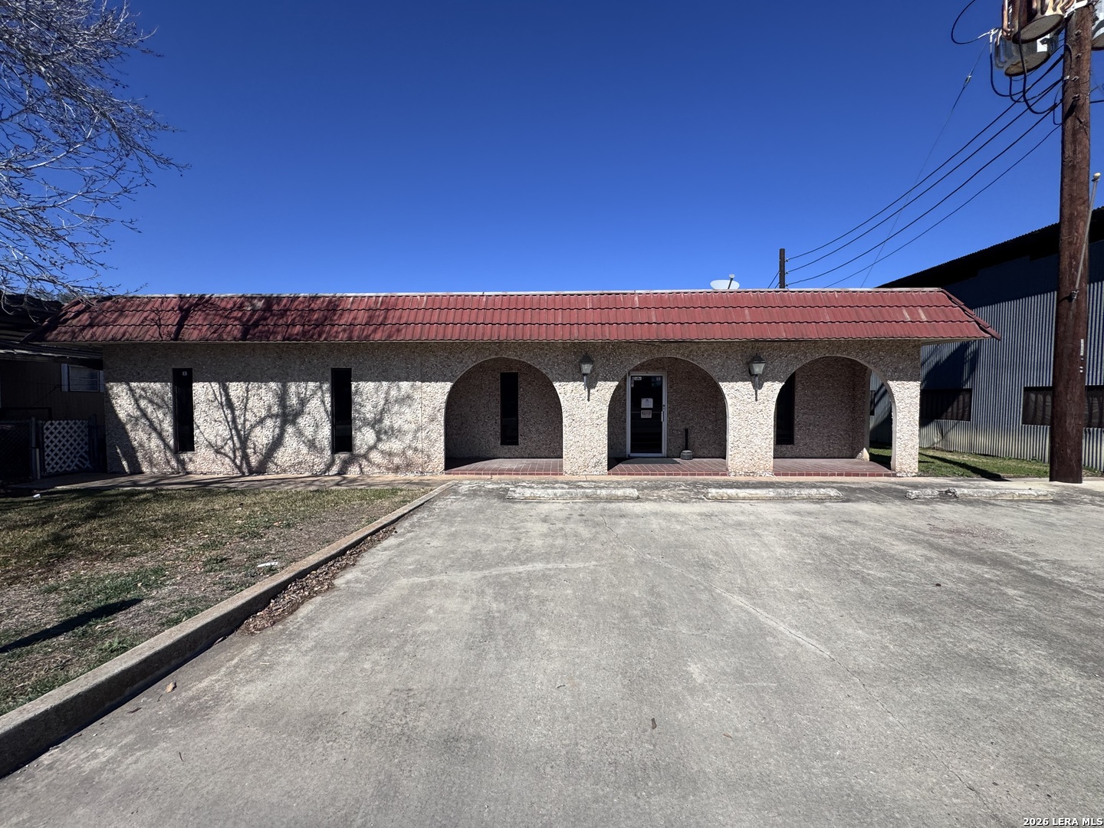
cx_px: 552
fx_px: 446
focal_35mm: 14
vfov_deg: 85.7
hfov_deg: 102.1
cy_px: 414
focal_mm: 2.22
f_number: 2.2
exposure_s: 1/2770
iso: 50
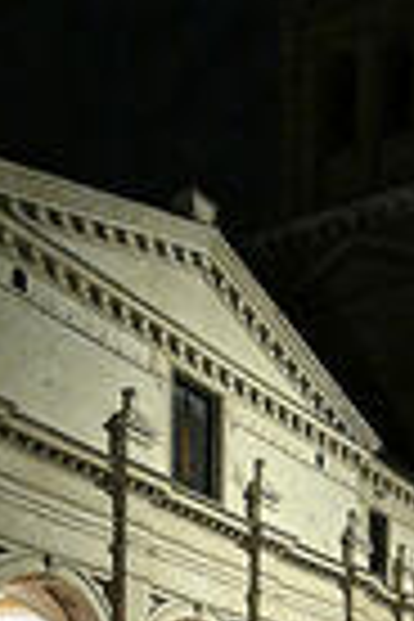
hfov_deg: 21.4
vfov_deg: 26.8
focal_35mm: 61
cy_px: 842
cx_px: 425
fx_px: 1052
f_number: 5.6
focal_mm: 14
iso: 7200
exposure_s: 1/13
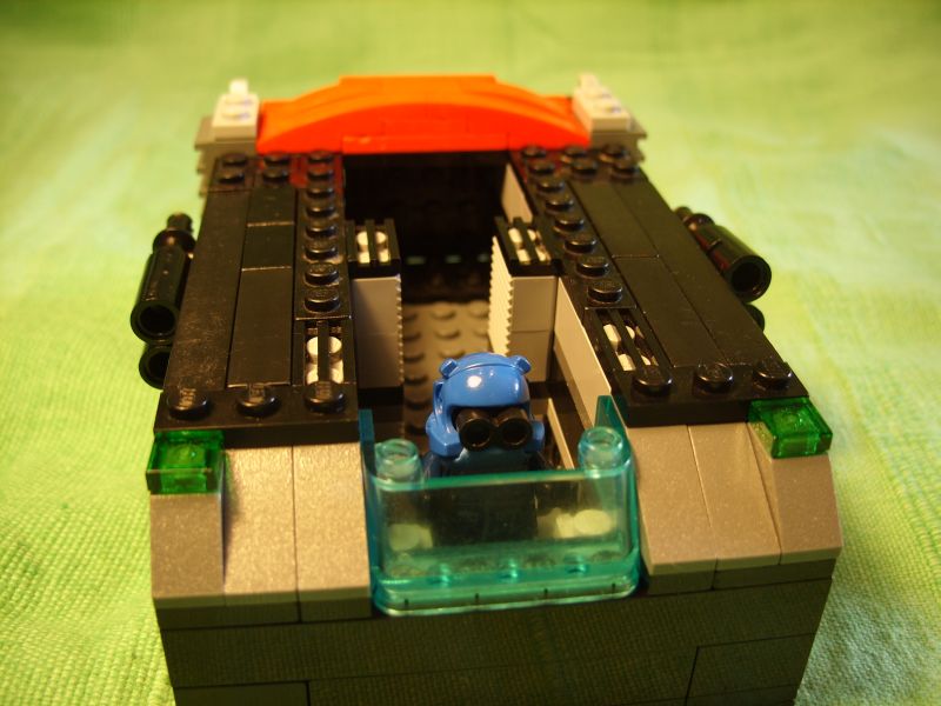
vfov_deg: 37.7
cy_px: 353
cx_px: 470
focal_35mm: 38
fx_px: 1033
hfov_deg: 49.0
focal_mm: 7.8
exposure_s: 1/15
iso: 100
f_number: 2.8
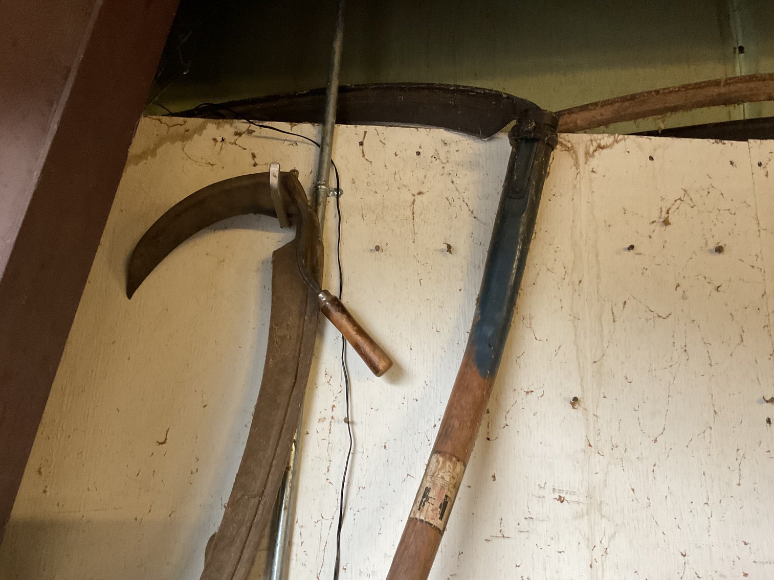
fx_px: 648
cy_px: 290
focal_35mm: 29
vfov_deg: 48.2
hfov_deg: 61.7
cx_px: 387
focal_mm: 3
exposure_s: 1/40
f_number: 1.8
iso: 250
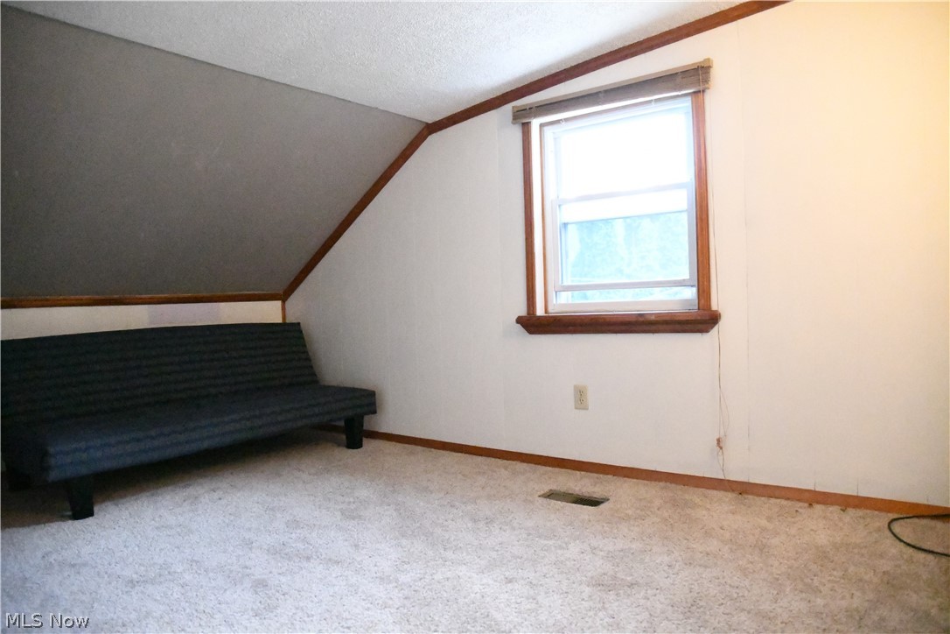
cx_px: 475
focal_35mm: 24
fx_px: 633
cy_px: 317
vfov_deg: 53.1
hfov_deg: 73.7
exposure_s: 1/2500
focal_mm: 16
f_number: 2.8
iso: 40000
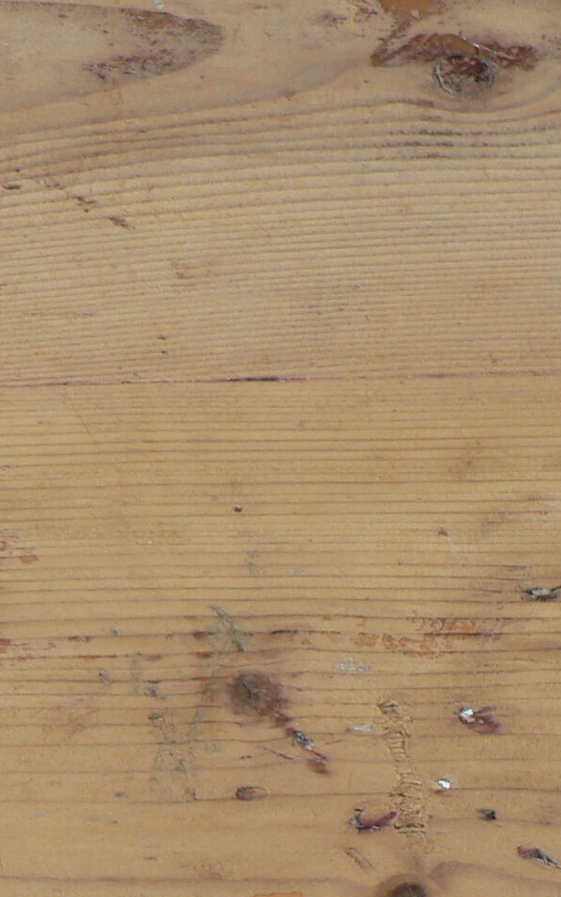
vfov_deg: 19.8
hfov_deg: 12.6
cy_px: 828
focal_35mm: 103
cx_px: 490
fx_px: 2518
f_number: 2.8
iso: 80
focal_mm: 6
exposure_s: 1/100
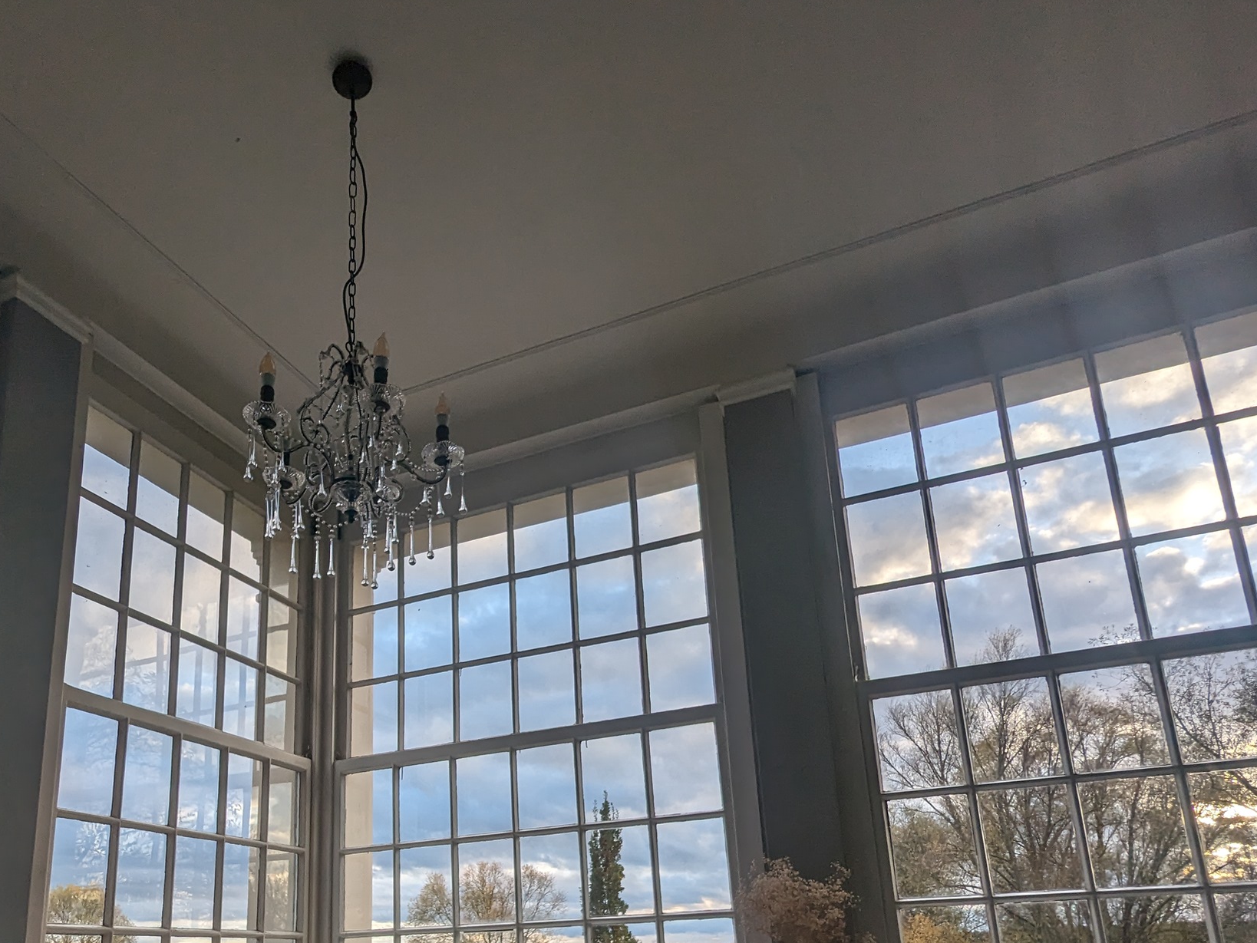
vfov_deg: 52.1
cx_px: 483
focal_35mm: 25
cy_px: 727
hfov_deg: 68.5
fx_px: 908
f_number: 2.2
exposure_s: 1/423
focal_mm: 2.35
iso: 49
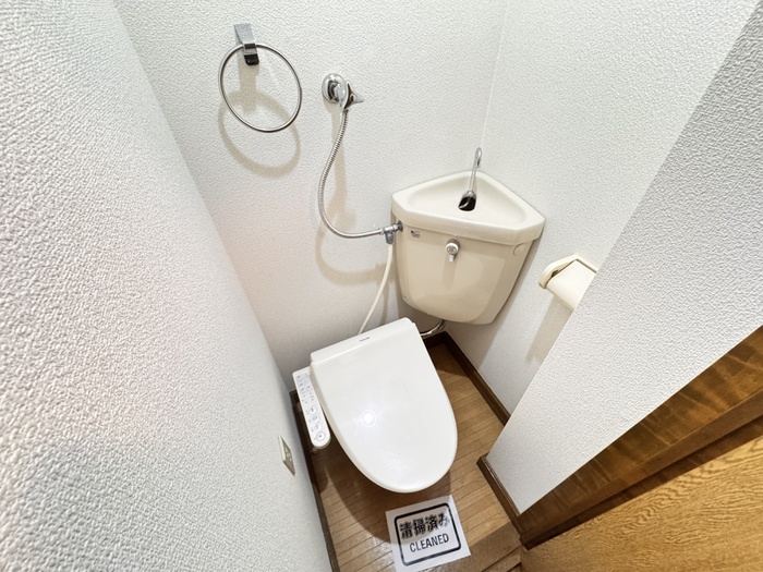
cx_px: 382
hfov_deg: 102.1
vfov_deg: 85.7
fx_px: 309
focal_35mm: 14
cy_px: 286
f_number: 2.2
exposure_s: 1/50
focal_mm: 2.22
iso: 640
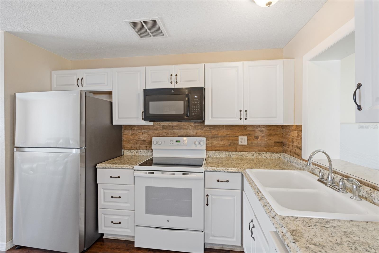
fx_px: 168
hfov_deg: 96.7
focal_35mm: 16
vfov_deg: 73.7
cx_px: 190
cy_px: 126
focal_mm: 16
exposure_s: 1/1.67
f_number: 9
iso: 250
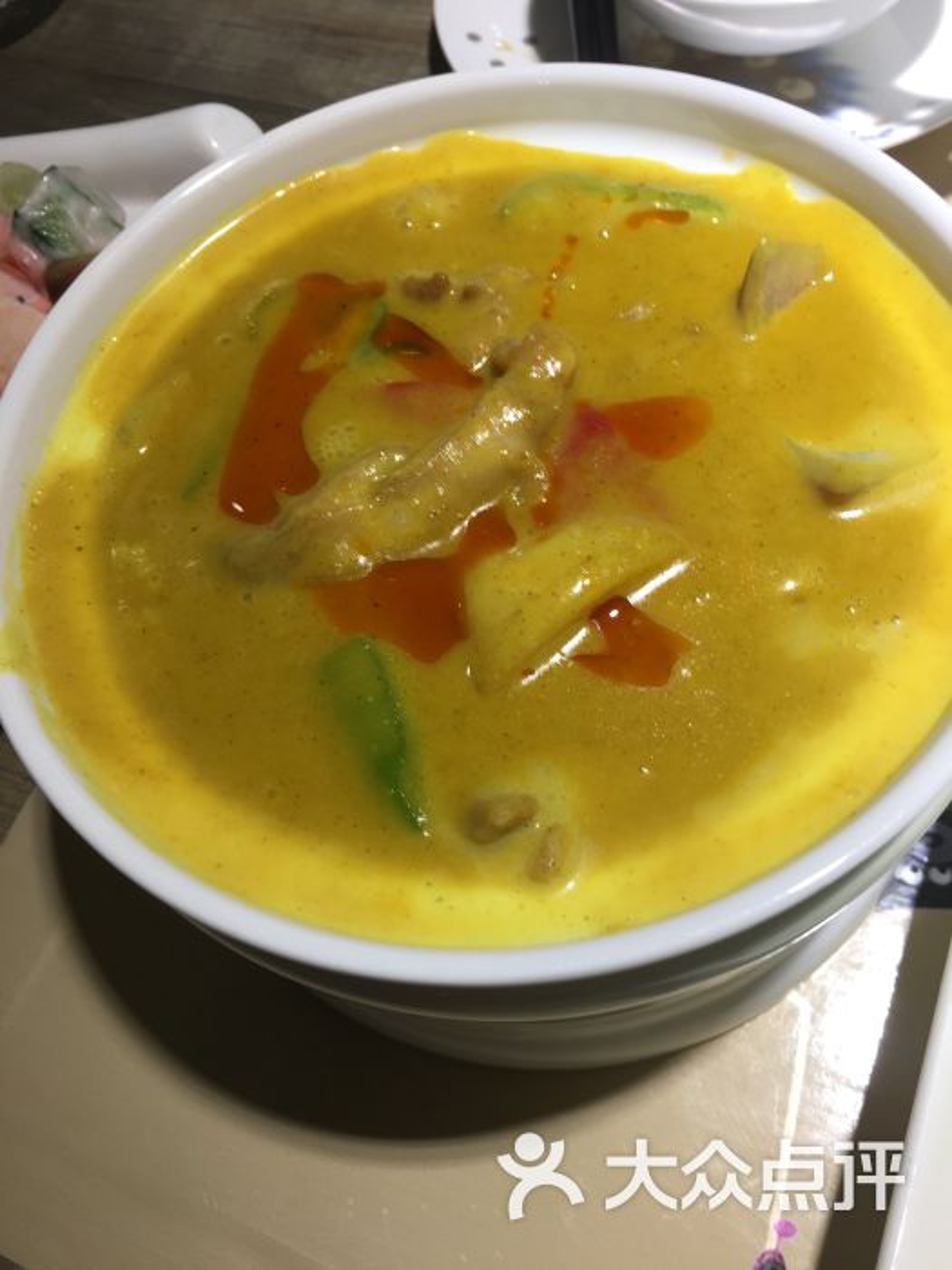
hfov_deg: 48.2
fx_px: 1063
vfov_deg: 61.7
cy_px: 635
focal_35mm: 29
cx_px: 476
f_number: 2.2
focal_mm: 4.15
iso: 32
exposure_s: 1/50
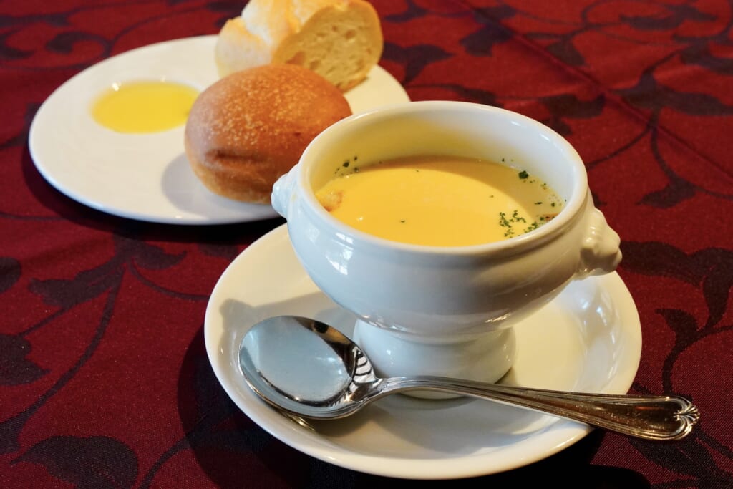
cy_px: 244
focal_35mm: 46
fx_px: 929
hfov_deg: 43.1
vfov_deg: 29.5
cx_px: 366
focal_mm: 30.4
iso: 2500
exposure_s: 1/250
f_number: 7.1
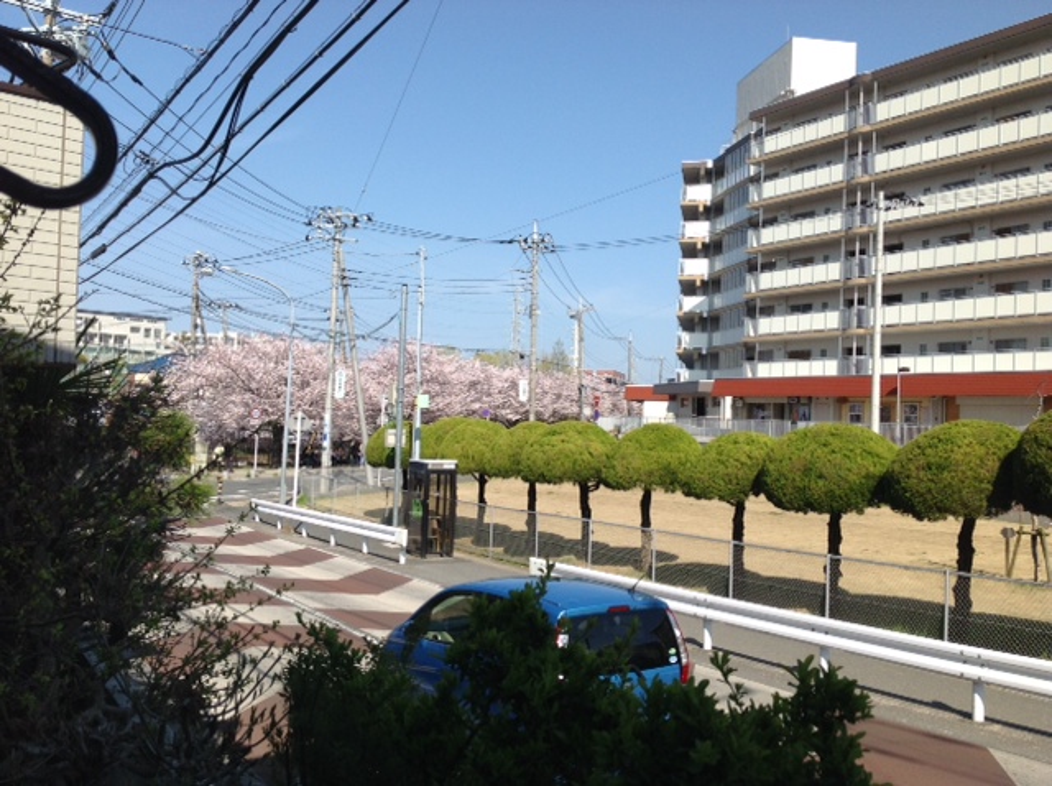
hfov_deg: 52.7
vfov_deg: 40.6
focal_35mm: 35
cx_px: 526
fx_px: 1062
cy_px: 393
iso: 50
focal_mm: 4.28
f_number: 2.4
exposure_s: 1/2016
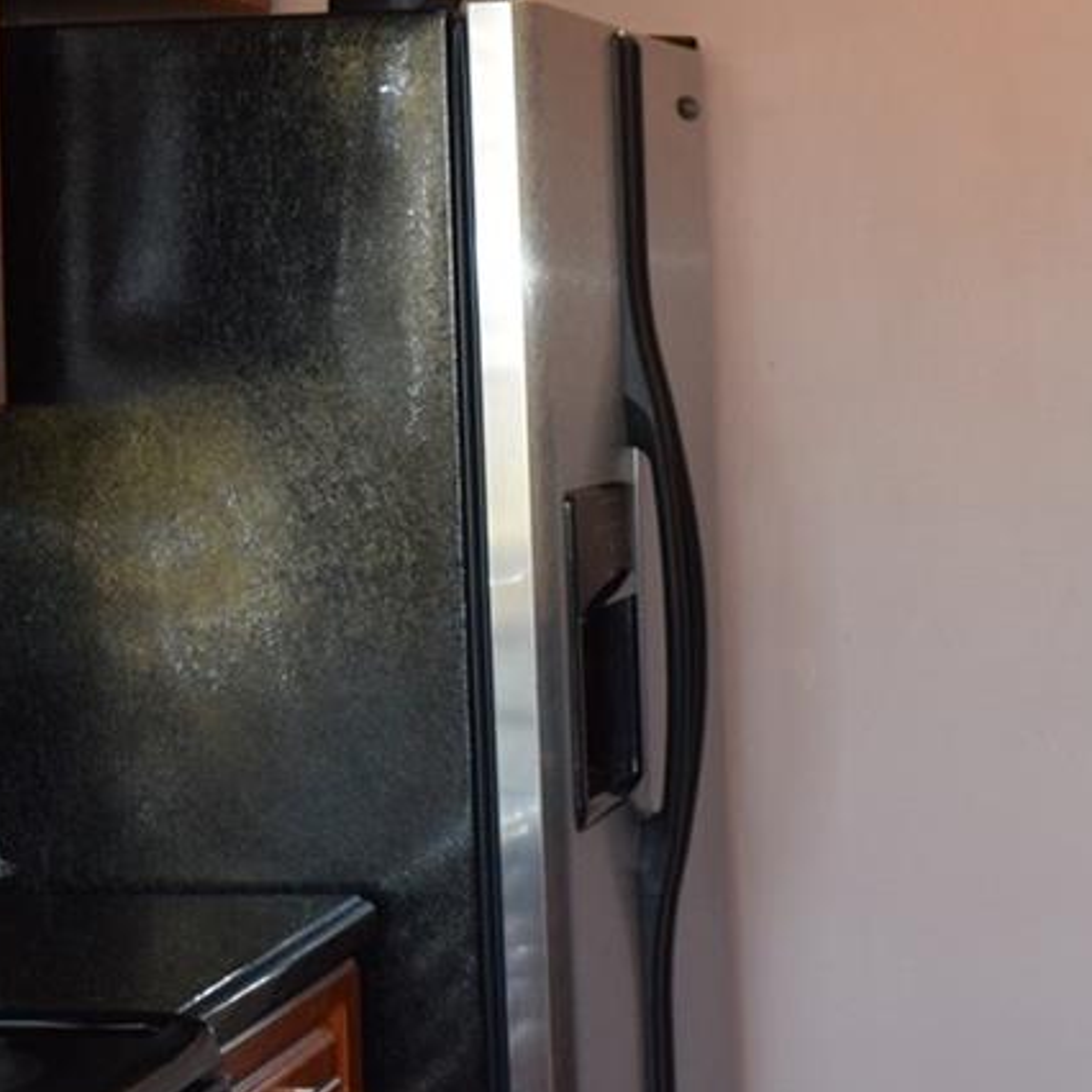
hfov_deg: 17.0
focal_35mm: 101
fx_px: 3590
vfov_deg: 17.3
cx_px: 1000
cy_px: 641
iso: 800
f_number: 4.5
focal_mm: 21
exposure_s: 1/80
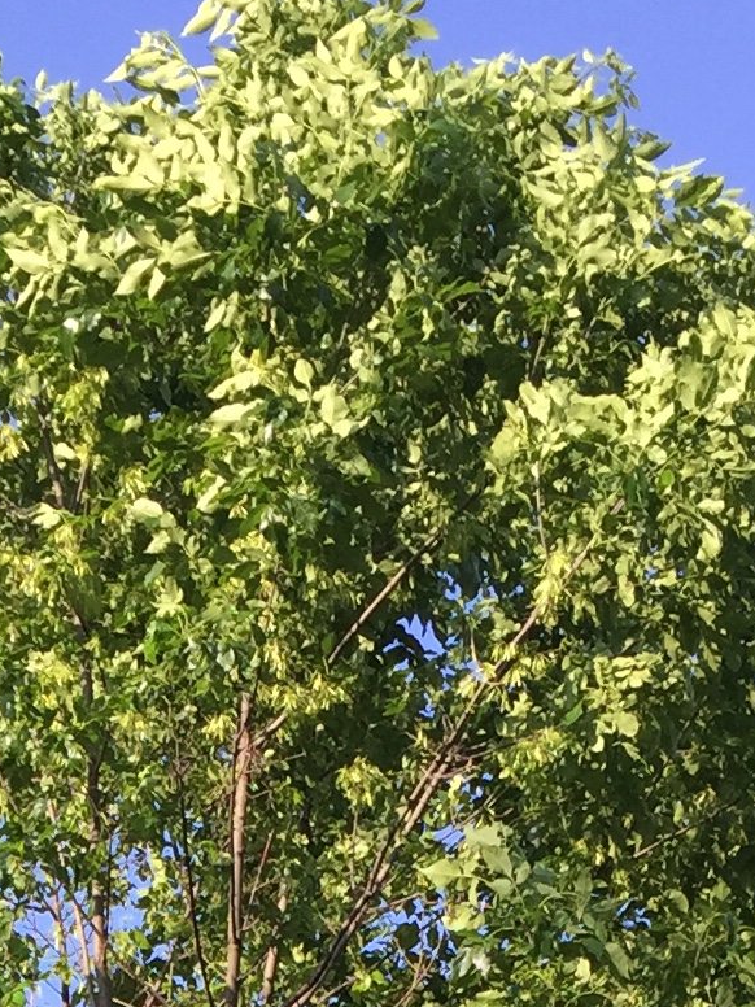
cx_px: 58
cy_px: 1983
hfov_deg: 12.1
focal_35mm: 122
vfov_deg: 13.8
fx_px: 3548
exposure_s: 1/618
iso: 32
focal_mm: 4.15
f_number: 2.2
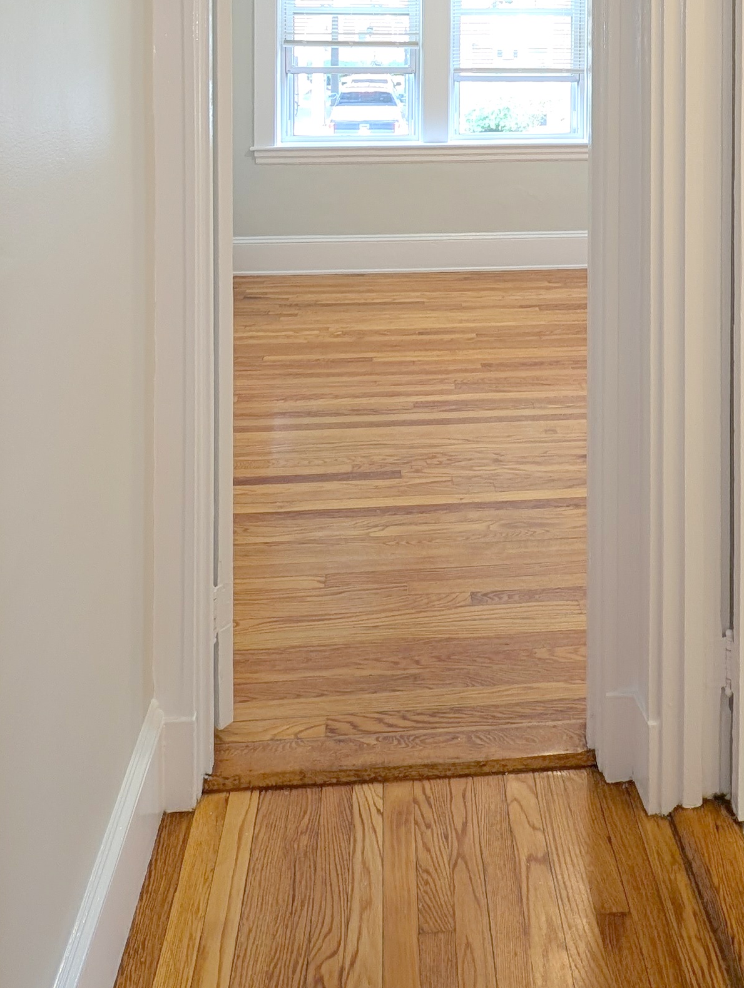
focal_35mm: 31
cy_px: 49
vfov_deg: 49.8
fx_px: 886
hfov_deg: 44.9
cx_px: 489
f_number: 1.95
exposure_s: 1/30
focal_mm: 2.23
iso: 80
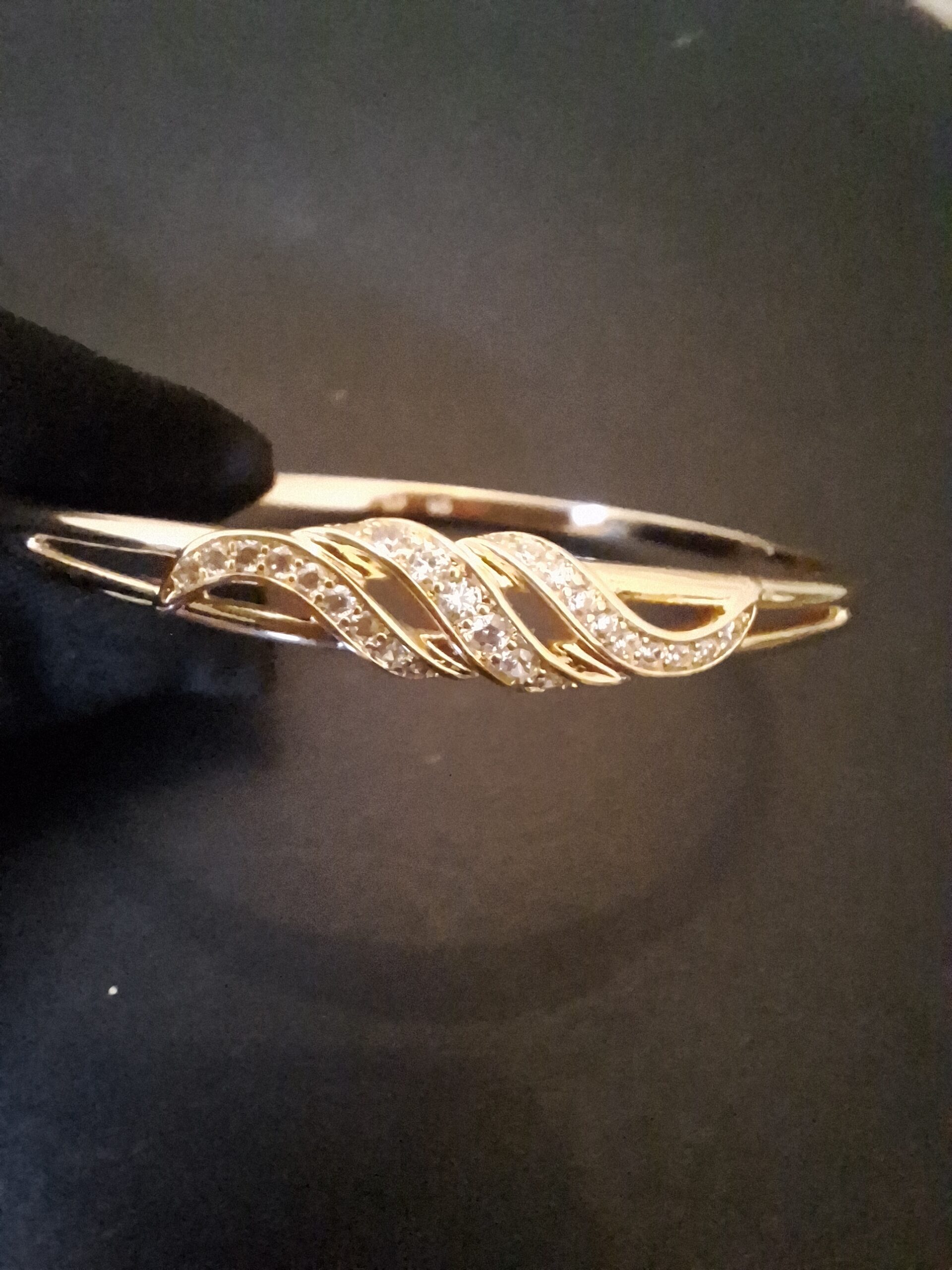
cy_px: 635
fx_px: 917
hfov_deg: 54.9
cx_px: 476
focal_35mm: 25
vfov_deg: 69.4
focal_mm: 2.13
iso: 1600
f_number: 2.4
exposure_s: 1/17
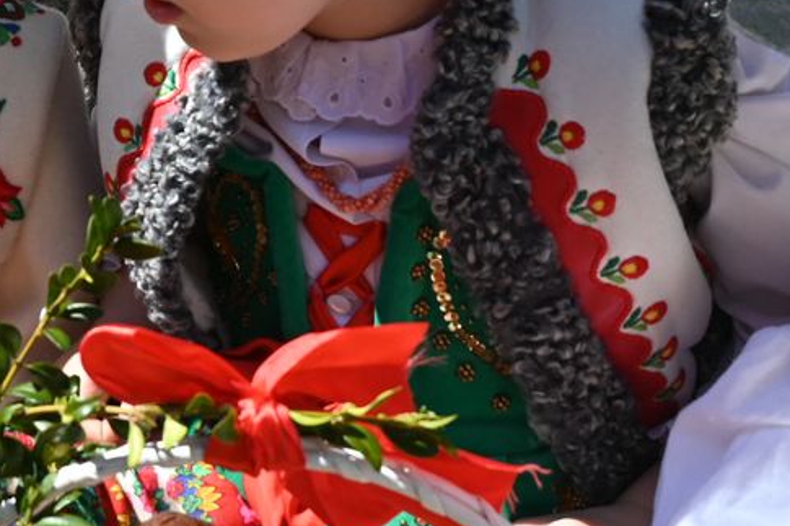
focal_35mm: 95
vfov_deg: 14.3
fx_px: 2084
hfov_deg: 20.4
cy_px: 139
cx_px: -88
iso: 100
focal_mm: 24
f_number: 6.3
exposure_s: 1/320
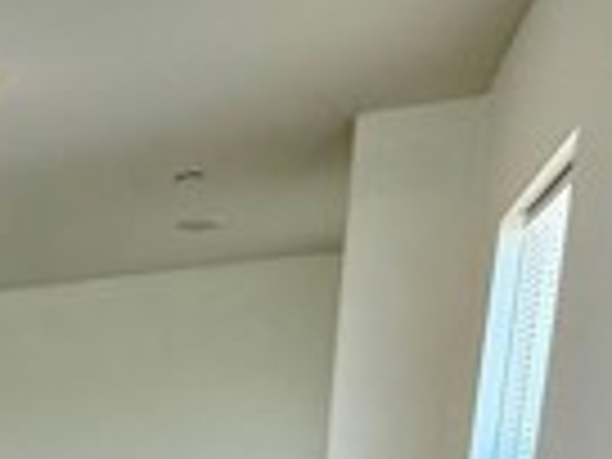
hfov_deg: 23.1
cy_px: 774
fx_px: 1167
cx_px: -333
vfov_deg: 18.4
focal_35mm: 66
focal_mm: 2.22
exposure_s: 1/120
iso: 100
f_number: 2.2
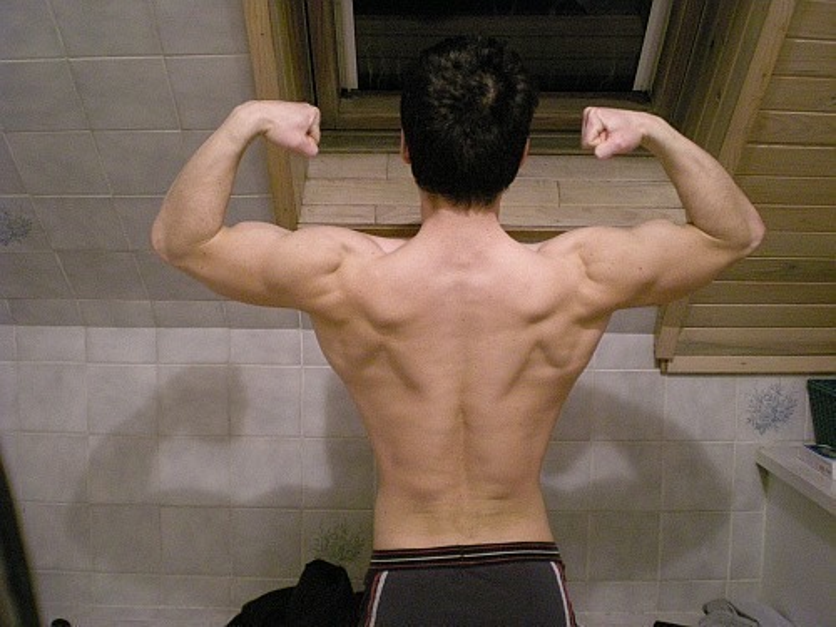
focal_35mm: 38
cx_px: 418
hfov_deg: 49.0
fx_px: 918
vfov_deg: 37.7
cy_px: 314
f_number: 3.1
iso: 510
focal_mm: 6.3
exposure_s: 1/8
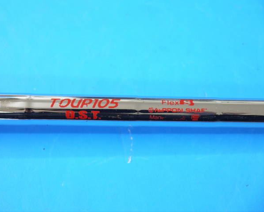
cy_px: 106
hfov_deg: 21.7
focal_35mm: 88
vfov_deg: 17.5
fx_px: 688
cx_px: 124
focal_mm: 42
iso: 800
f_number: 5.6
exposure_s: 1/80
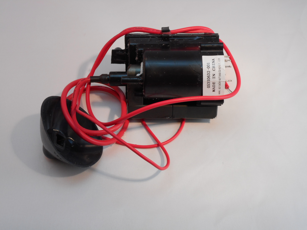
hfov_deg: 32.7
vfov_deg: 24.8
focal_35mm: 59
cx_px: 154
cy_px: 115
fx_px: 523
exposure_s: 1/30
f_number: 5.1
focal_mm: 10.5
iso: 160
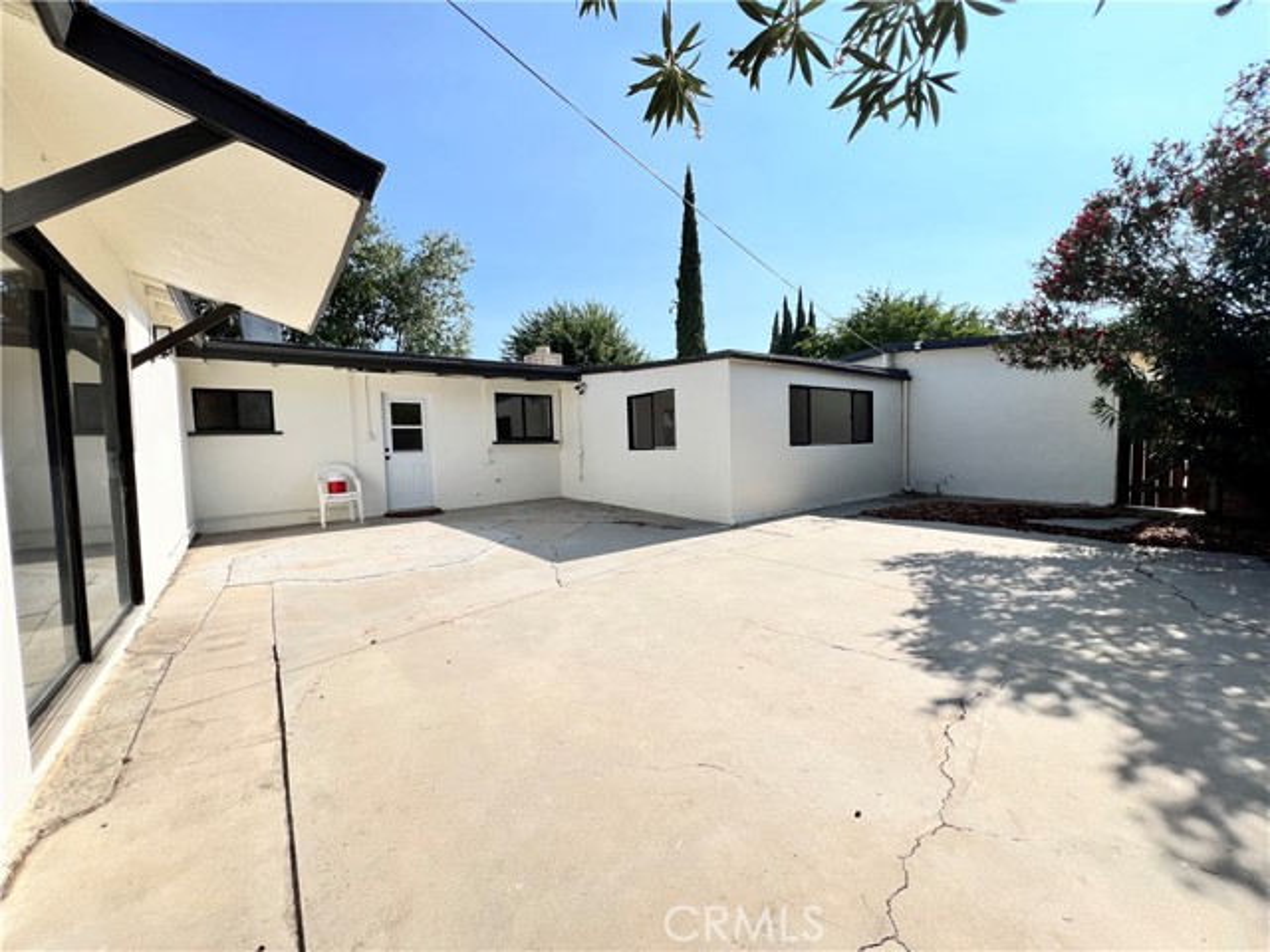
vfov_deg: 89.9
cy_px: 476
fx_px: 477
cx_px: 635
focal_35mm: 13
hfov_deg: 106.2
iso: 32
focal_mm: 1.57
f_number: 1.8
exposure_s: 1/1248
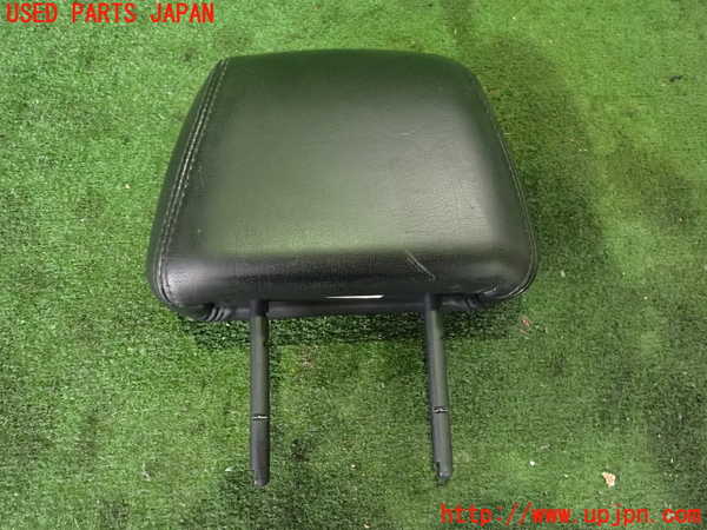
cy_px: 265
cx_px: 354
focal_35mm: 30
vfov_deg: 46.8
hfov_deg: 60.0
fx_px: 613
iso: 1250
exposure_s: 1/60
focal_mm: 5.4
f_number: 2.3
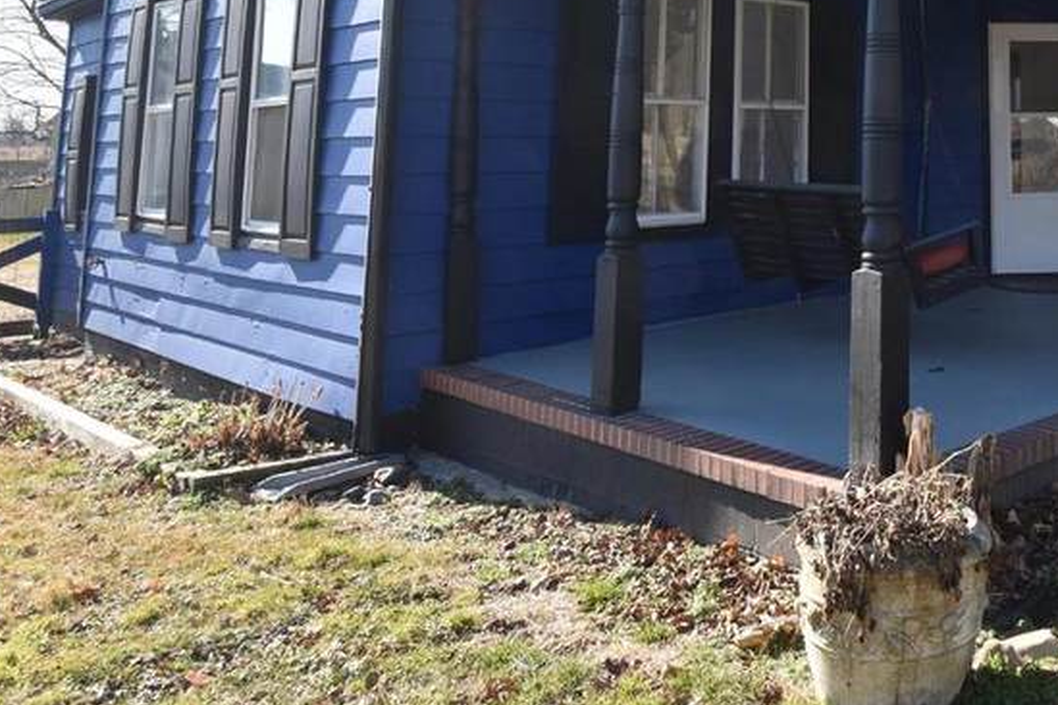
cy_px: -11
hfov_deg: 46.8
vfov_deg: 34.3
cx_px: 1021
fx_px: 1029
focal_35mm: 35
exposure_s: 1/250
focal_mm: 10
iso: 250
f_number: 8
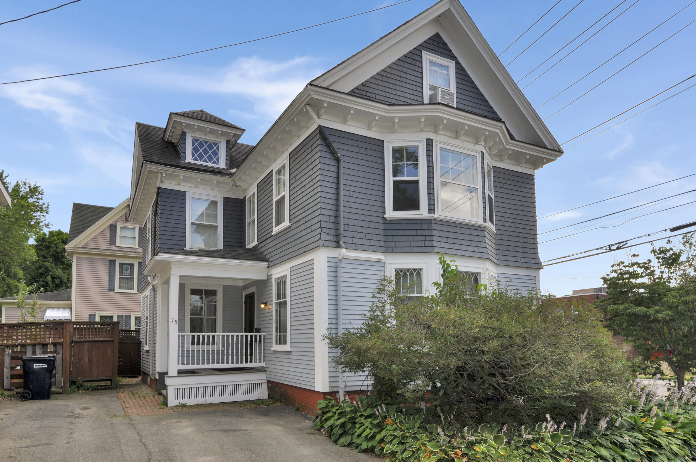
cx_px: 348
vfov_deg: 56.0
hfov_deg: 77.4
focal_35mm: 22
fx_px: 434
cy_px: 231
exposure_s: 1/200
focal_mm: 15
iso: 200
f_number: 10
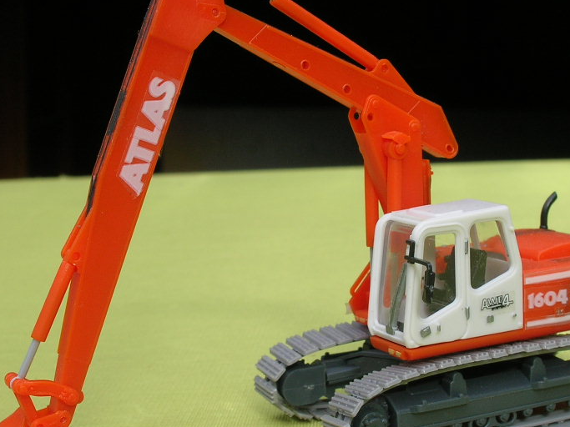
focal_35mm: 75
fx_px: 1235
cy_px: 250
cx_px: 340
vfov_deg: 19.6
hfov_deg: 25.9
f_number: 5.6
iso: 50
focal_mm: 8.4
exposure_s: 1/128
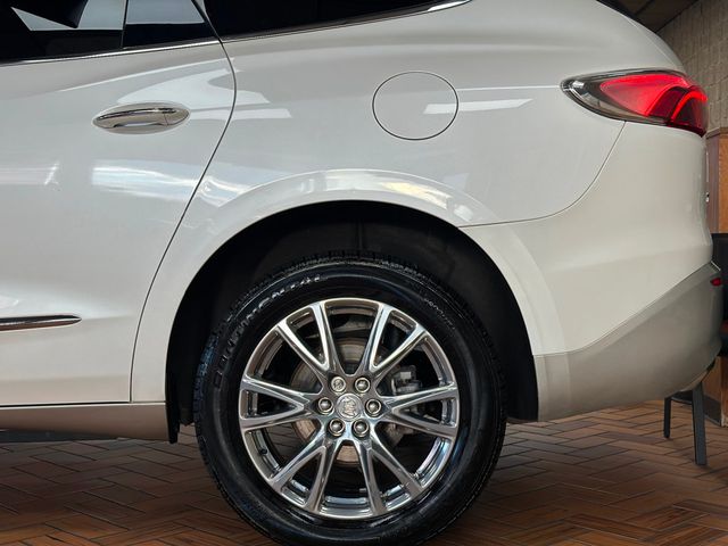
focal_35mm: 48
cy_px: 273
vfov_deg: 30.3
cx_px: 364
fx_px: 1009
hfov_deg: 39.7
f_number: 1.78
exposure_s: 1/347
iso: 80
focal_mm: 6.86
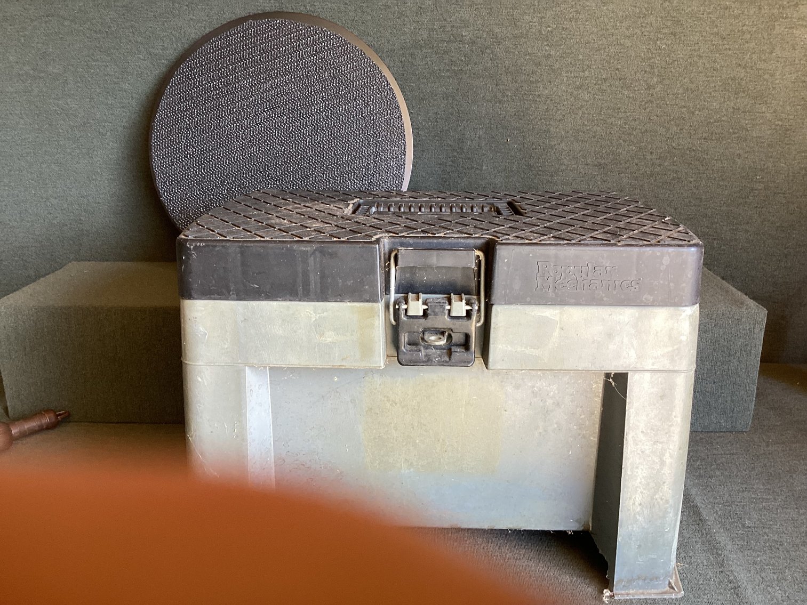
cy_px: 302
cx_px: 404
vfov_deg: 45.4
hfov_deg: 58.3
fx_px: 723
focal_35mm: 31
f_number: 2.4
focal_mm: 3.3
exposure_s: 1/50
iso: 80
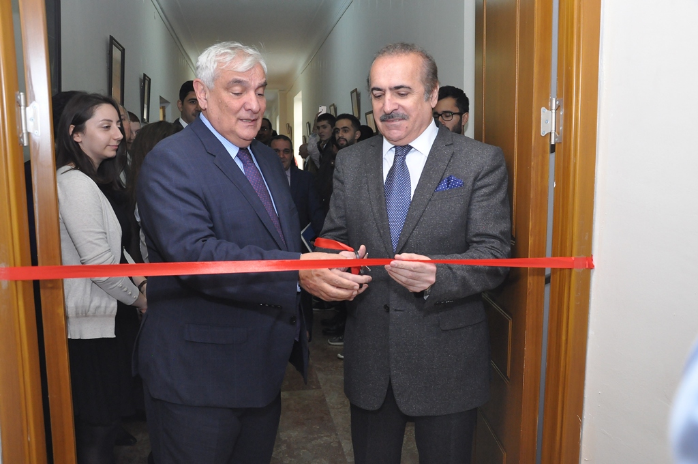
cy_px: 232
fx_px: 610
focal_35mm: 32
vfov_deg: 41.6
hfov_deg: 59.6
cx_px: 349
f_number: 5.6
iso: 1250
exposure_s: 1/100
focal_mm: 21
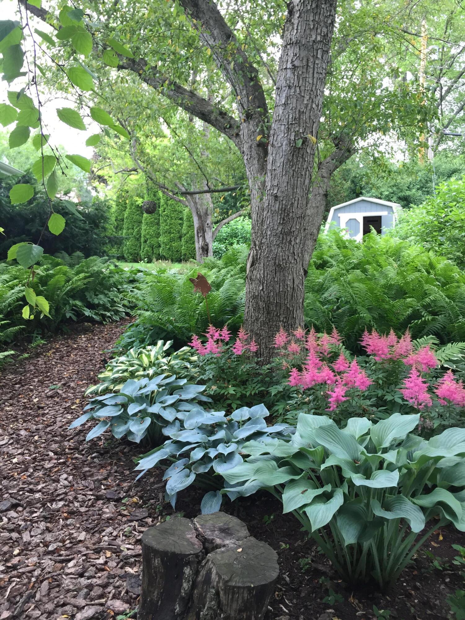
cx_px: 232
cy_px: 310
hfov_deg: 48.2
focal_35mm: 29
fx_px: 519
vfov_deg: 61.7
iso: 32
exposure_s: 1/40
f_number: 2.2
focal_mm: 4.15
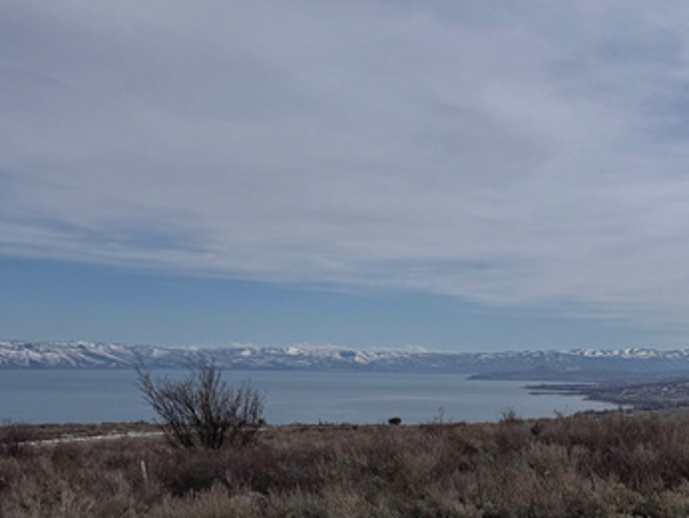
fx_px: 1414
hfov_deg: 26.3
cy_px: 355
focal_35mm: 71
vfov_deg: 20.7
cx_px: 643
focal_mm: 6.76
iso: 64
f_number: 1.78
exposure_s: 1/12346
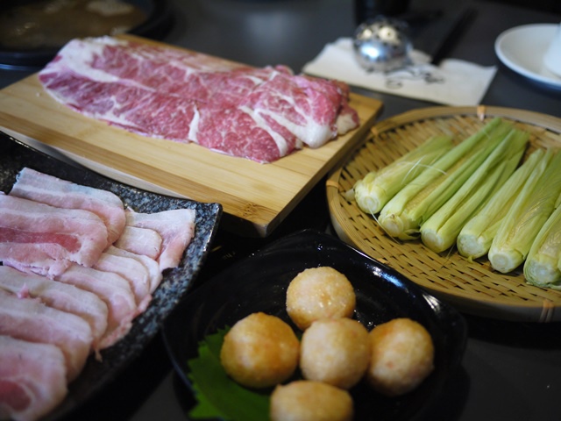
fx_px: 648
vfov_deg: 36.0
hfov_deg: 46.8
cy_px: 210
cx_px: 280
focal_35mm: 40
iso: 400
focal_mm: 20
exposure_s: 1/125
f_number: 1.7
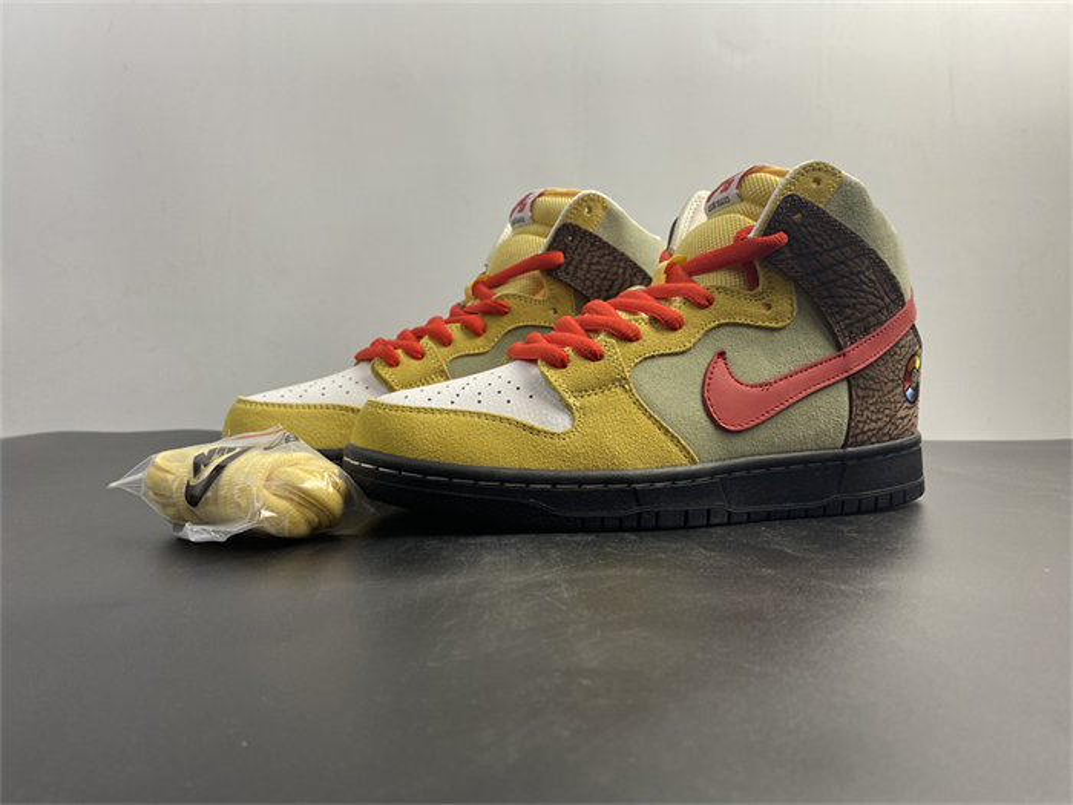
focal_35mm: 26
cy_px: 402
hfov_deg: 67.3
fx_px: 806
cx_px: 536
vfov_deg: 53.1
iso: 125
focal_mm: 4.25
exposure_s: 1/100
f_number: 1.8
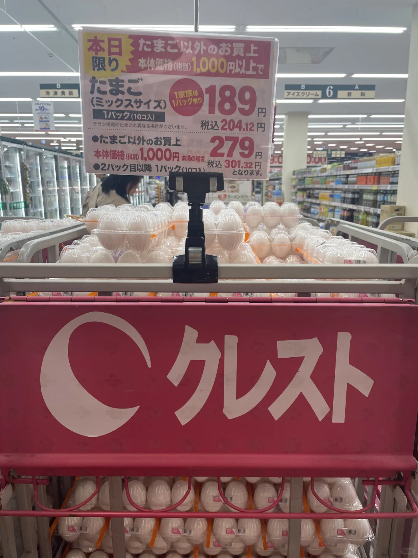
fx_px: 419
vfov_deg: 67.3
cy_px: 279
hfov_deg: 53.1
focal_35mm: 26
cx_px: 209
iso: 50
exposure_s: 1/120
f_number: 1.6
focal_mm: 4.2
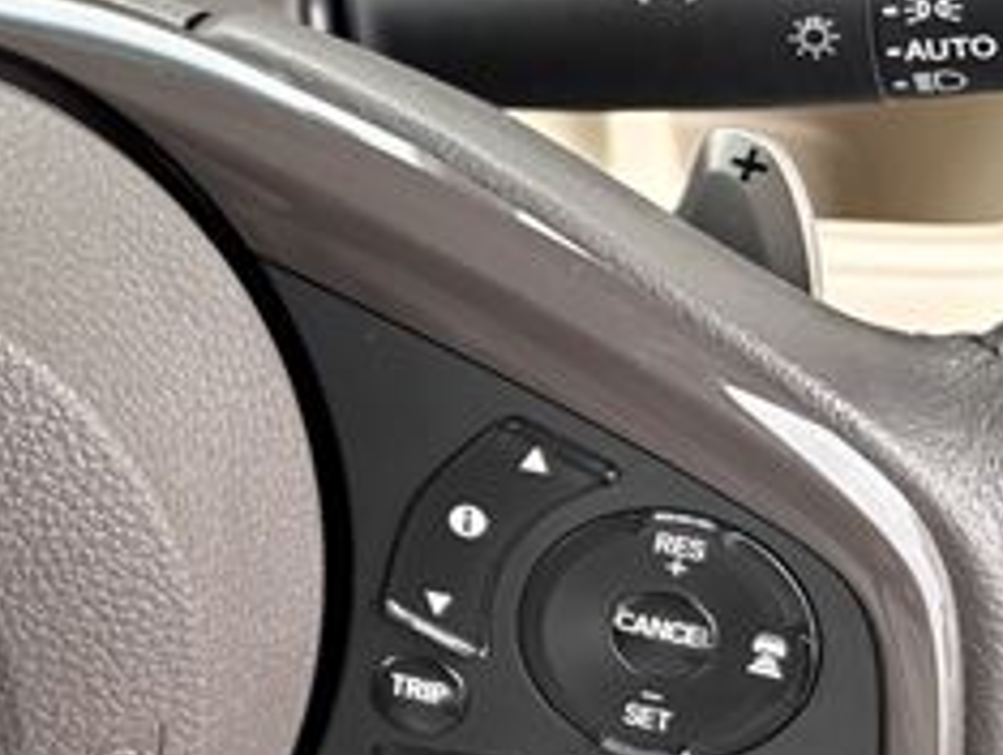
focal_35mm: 71
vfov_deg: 20.7
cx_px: -223
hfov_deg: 24.6
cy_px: 266
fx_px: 2059
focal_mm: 5.96
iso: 320
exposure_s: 1/60
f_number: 1.6
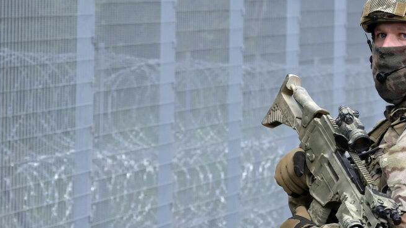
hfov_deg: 7.5
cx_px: 317
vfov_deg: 4.2
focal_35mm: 287
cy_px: 94
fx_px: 3091
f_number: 10
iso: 3200
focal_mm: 100
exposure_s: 1/400
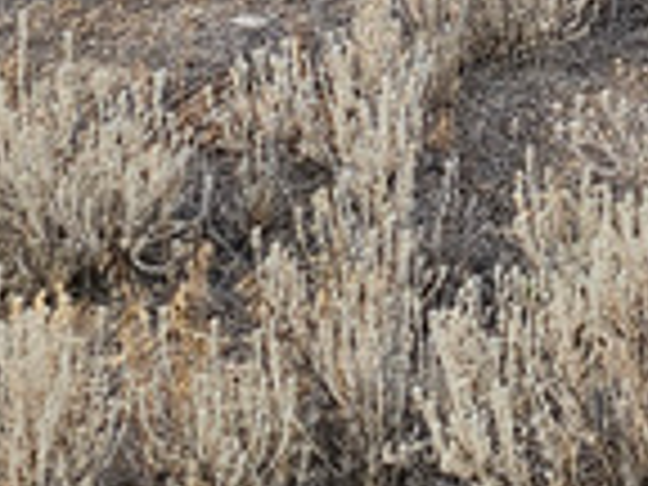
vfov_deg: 7.9
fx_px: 3051
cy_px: -940
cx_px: 873
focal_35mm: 163
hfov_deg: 11.7
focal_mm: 6.3
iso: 20
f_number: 1.7
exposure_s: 1/180
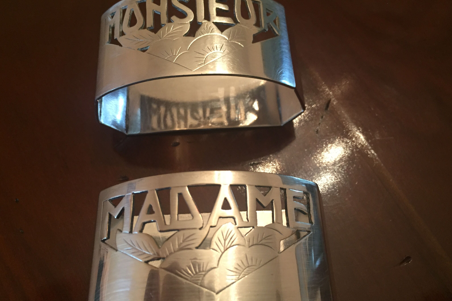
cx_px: 225
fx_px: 389
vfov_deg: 42.3
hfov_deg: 60.3
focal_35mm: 31
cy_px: 158
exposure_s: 1/33
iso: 200
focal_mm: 4.15
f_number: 2.2
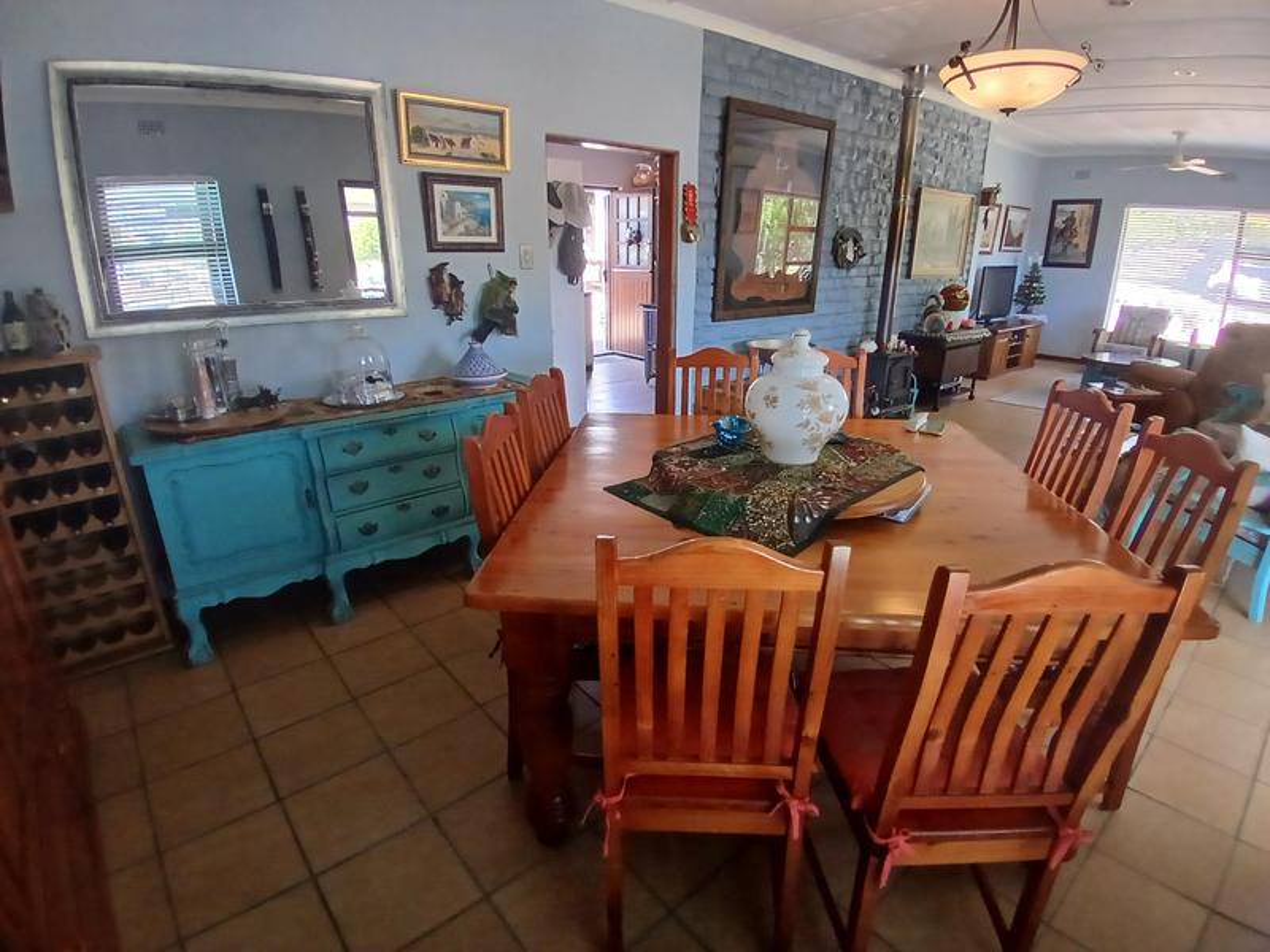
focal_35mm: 17
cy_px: 476
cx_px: 635
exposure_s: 1/33.3
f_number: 2.2
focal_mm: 1.4
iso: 125
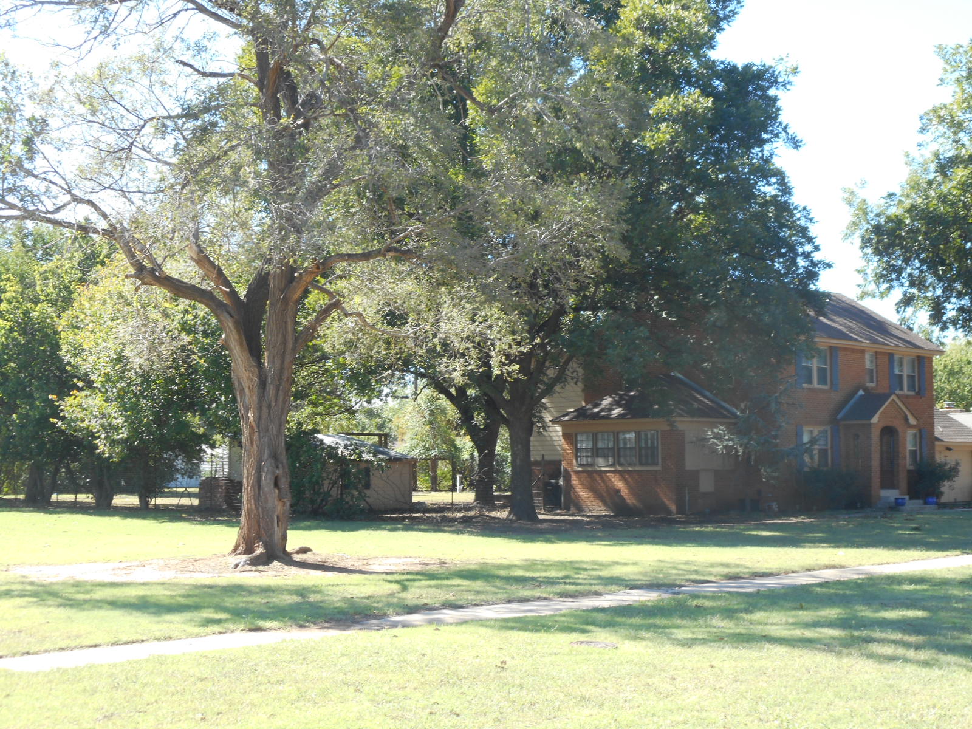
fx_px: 1432
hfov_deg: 37.5
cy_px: 364
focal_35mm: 51
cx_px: 486
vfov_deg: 28.6
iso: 80
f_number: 4.9
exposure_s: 1/60
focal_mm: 9.1
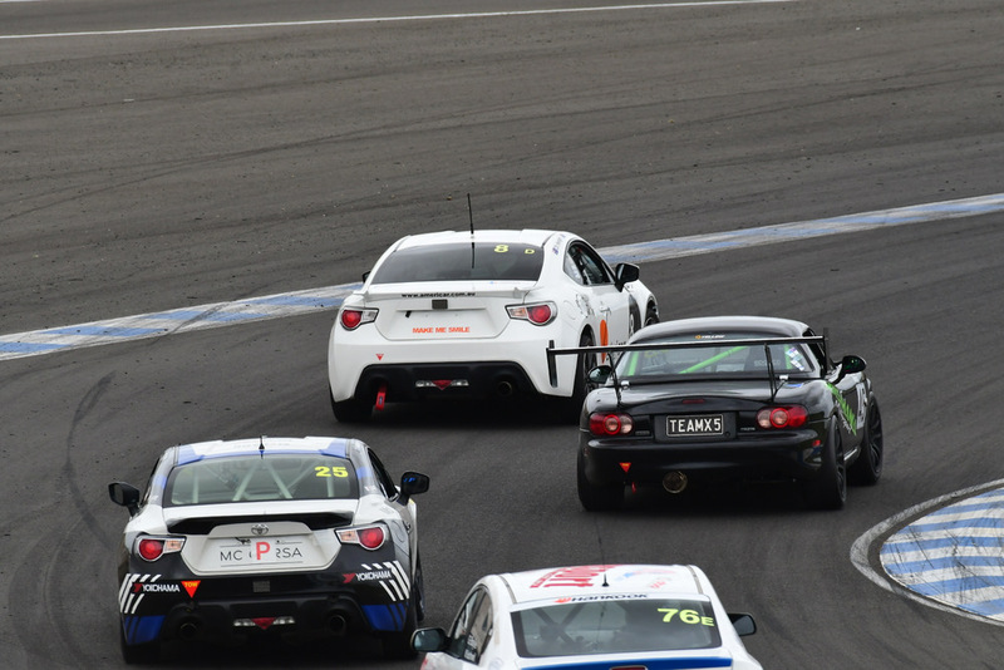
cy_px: 335
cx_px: 502
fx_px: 20923
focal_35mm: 750
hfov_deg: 2.7
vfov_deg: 1.8
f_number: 11
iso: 640
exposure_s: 1/640
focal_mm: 500
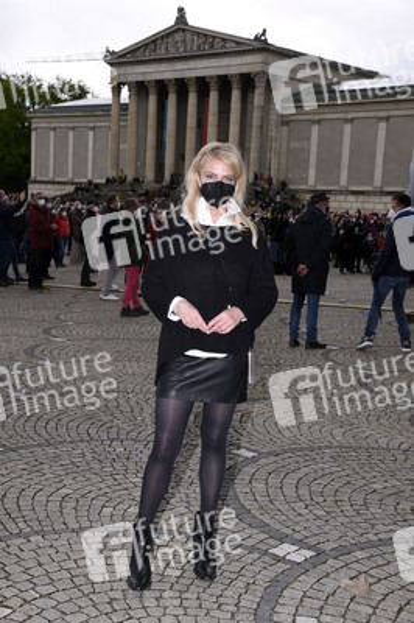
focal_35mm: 50
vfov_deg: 39.6
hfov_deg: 26.9
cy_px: 312
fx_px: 864
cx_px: 207
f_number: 8
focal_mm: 50
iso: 160
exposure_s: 1/160
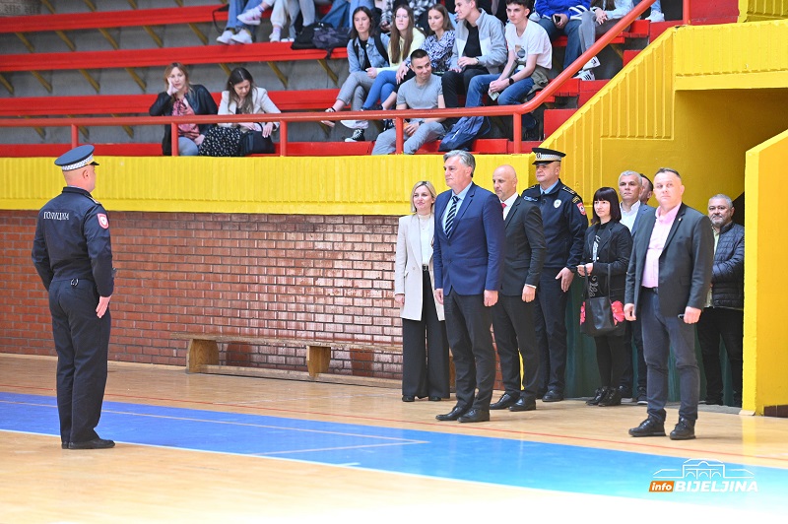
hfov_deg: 14.7
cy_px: 262
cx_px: 394
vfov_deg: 9.8
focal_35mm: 140
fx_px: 3062
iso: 2000
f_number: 2.8
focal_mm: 140
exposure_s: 1/500
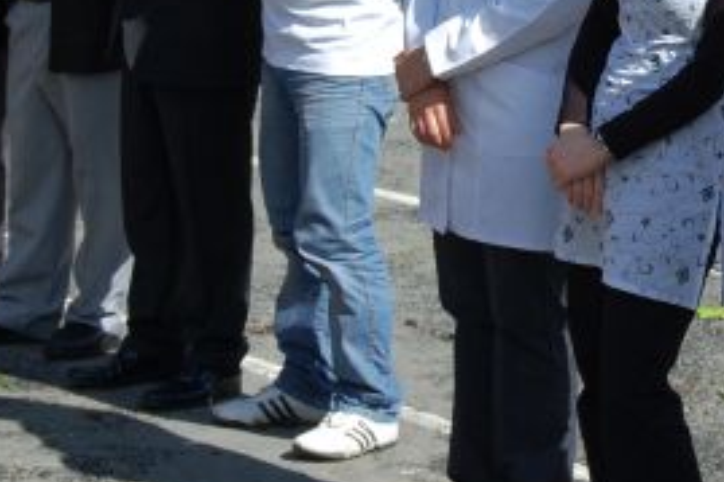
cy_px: -26
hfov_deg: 12.5
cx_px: 568
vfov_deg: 8.3
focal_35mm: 164
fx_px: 3296
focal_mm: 46
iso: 200
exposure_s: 1/320
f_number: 9
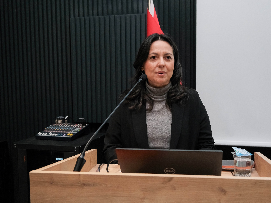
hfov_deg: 45.7
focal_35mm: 41
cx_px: 153
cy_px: 101
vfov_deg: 35.1
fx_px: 321
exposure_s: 1/125
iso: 2500
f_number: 4
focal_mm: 24.7
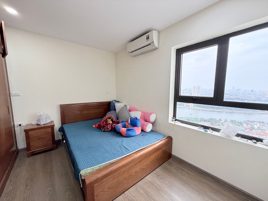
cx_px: 134
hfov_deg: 102.1
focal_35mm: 14
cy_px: 100
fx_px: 108
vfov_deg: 85.7
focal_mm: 2.22
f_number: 2.2
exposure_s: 1/99
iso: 100
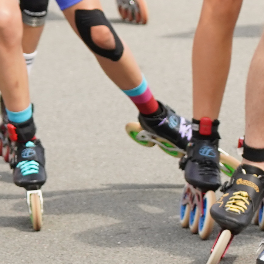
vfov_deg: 2.4
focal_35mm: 729
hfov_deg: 2.4
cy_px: 10
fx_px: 6288
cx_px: 531
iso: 400
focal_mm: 124.3
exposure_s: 1/640
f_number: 6.3
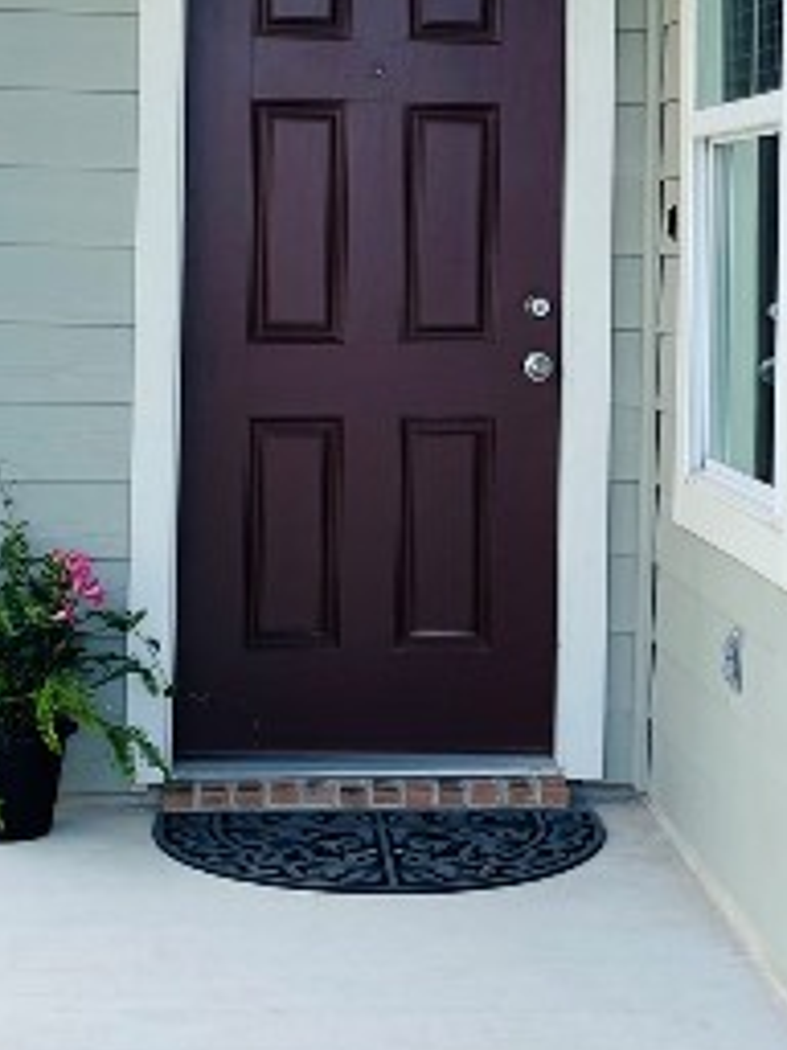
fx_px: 2364
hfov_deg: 18.9
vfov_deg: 24.7
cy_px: 254
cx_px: 508
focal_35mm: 78
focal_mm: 4.2
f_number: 1.6
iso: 32
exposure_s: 1/807
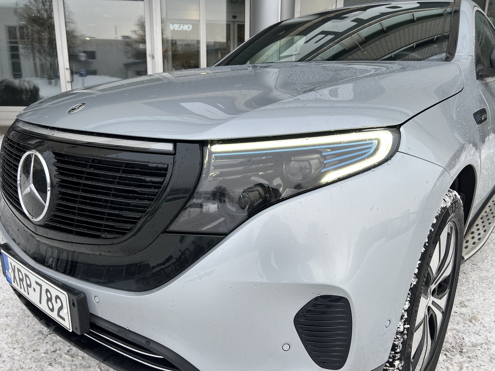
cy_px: 186
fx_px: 372
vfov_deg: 53.1
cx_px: 248
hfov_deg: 67.3
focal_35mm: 26
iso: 50
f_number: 1.5
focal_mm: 5.7
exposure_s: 1/434
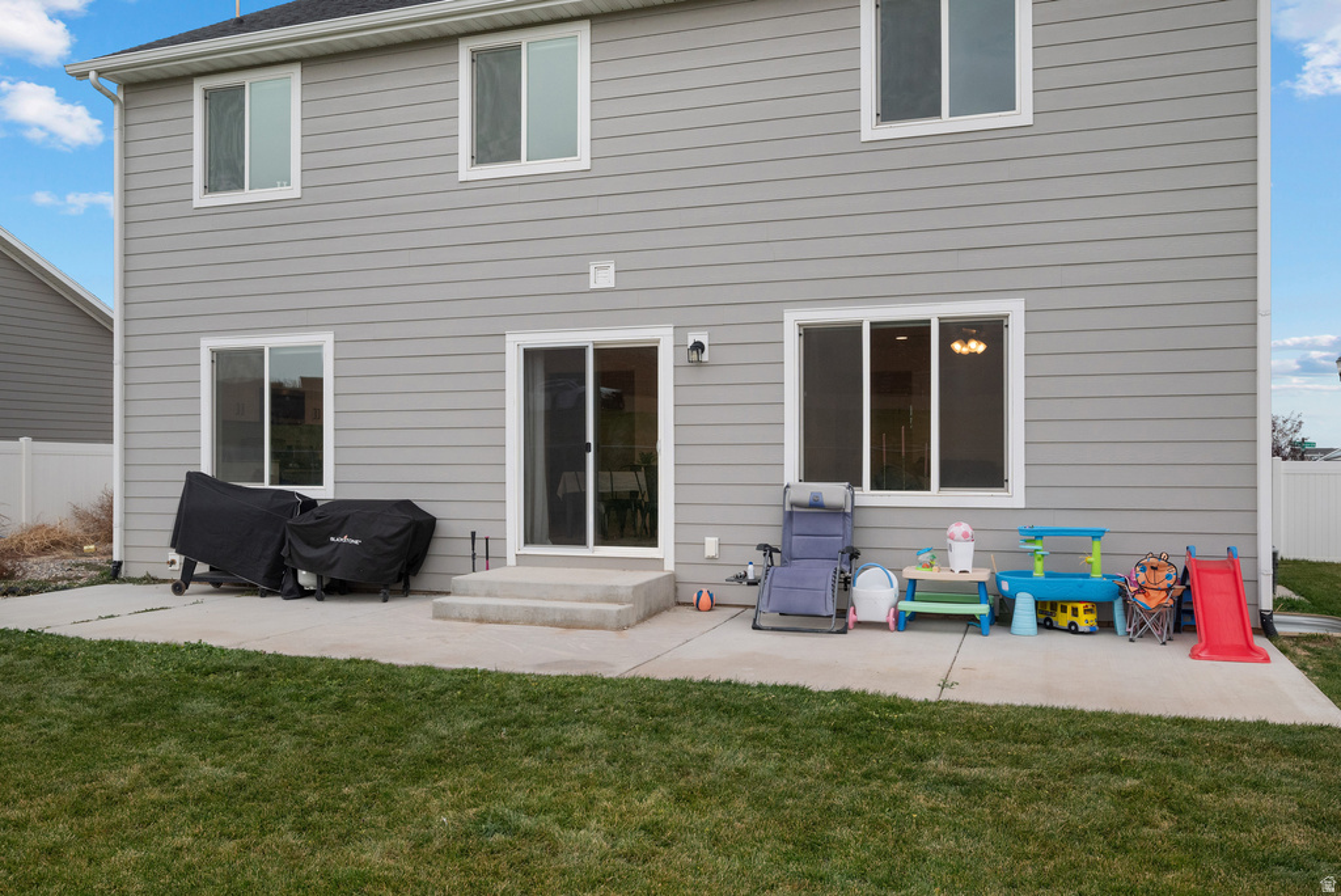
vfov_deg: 48.0
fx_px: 1006
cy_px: 448
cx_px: 670
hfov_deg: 67.4
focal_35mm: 27
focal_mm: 27
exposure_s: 1/160
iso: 800
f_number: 8
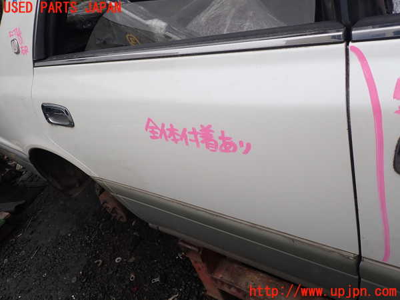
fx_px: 289
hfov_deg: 69.4
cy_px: 150
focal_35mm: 25
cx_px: 200
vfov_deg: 54.9
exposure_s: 1/800
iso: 100
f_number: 2.8
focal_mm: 4.5
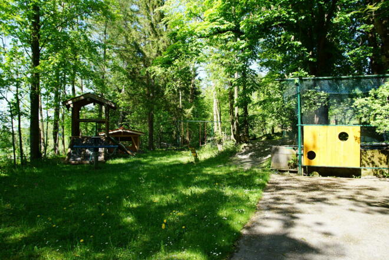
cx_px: 194
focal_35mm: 26
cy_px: 130
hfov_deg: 70.4
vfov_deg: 50.4
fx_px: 276
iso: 100
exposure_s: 1/80
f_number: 5.6
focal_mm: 17
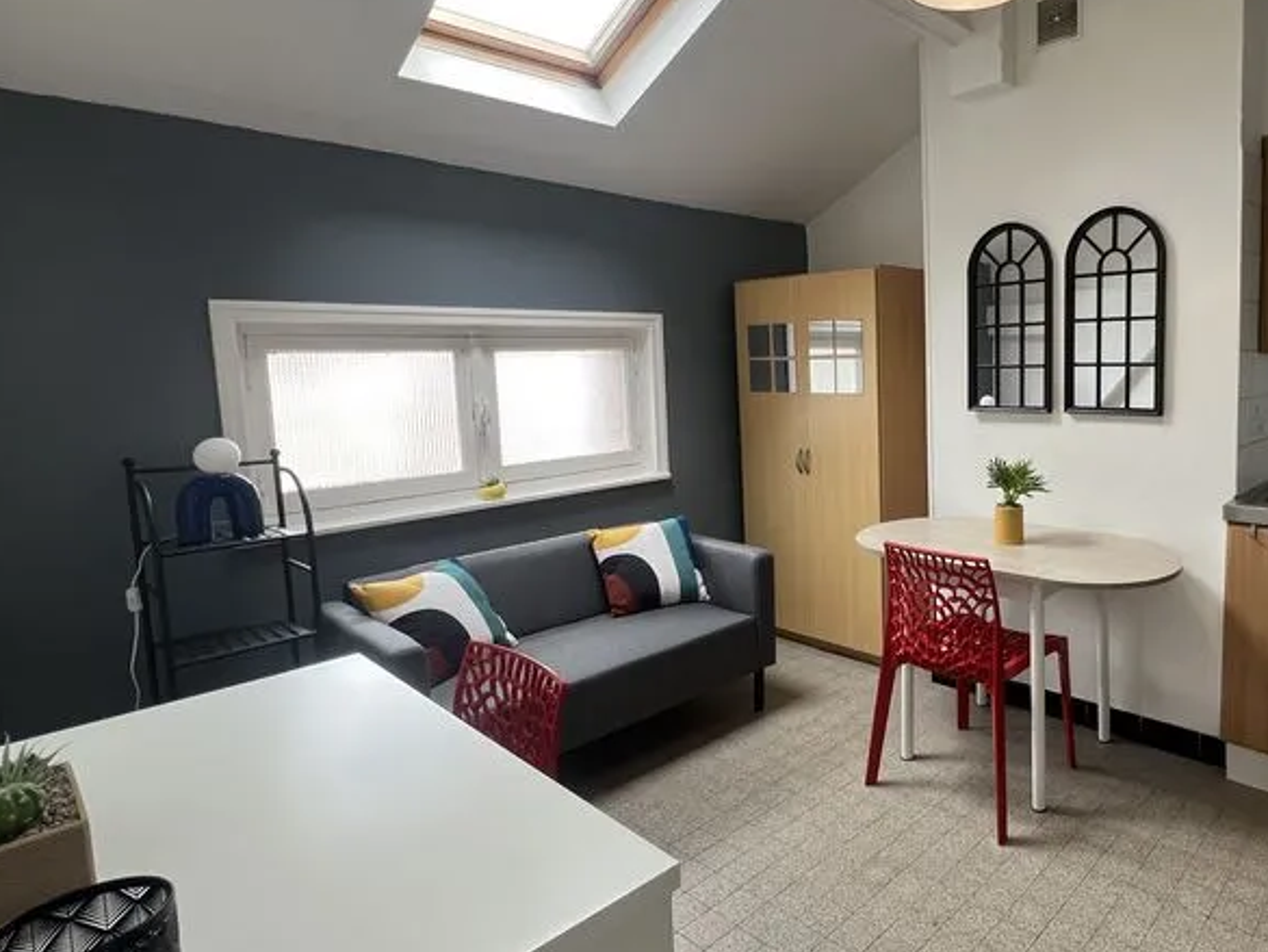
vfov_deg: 65.9
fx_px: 733
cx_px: 893
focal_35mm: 20
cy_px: 439
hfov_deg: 77.7
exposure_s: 1/100
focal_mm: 1.57
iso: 125
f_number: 1.8
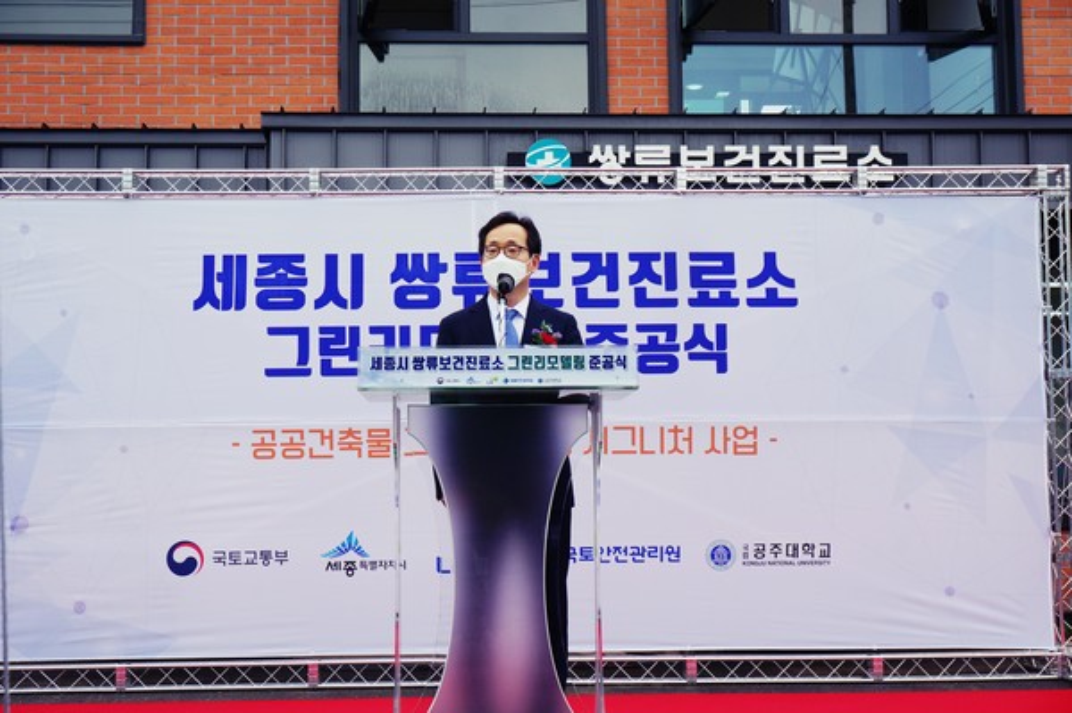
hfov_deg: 37.9
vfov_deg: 25.7
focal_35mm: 52
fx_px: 1562
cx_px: 536
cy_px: 356
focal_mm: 35
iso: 100
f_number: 10
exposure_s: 1/80
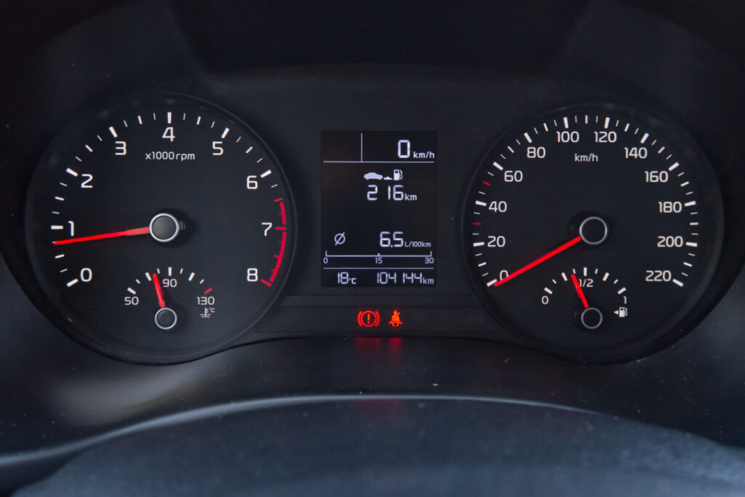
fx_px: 704
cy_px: 248
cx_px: 372
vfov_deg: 38.9
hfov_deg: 55.8
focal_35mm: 34
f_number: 7.1
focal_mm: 22.8
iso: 2000
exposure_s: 1/250
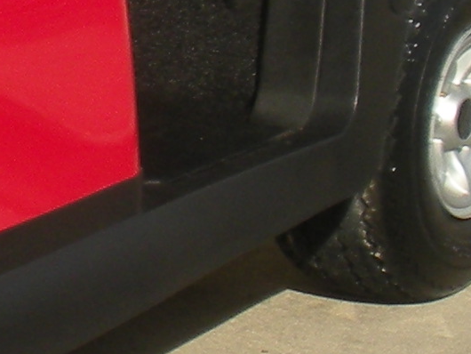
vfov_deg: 4.3
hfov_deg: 5.6
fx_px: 4683
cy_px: -264
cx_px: -623
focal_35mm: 344
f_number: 4.4
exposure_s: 1/629
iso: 64
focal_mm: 9.1
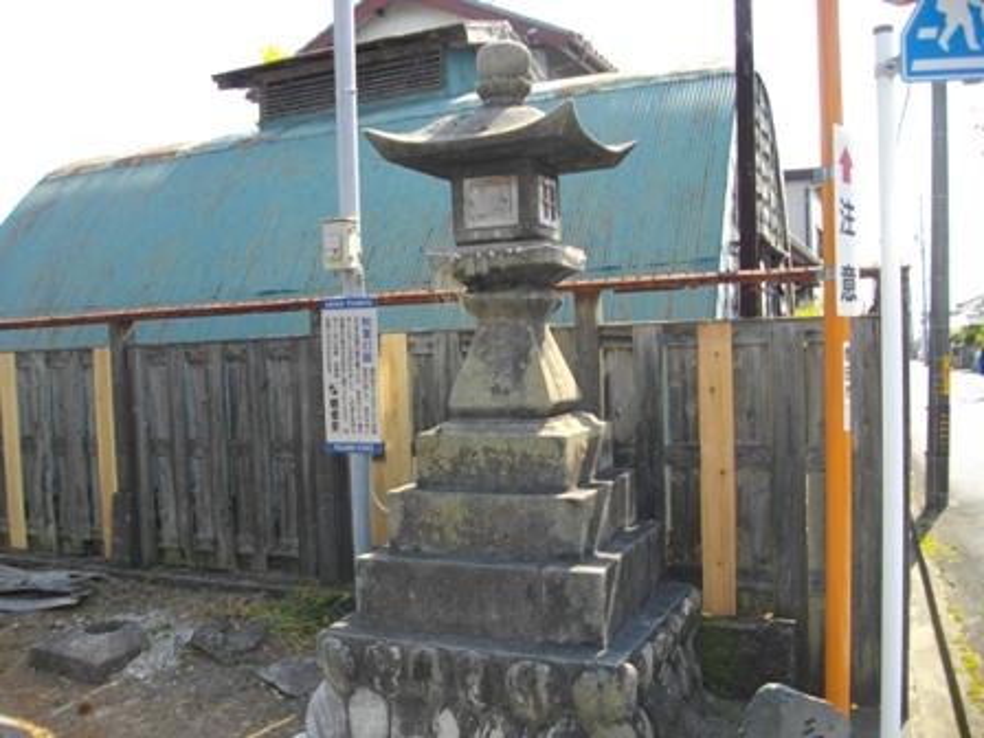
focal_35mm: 32
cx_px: 492
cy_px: 369
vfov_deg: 44.2
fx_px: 910
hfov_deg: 56.8
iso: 100
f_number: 2.9
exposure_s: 1/320
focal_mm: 5.7
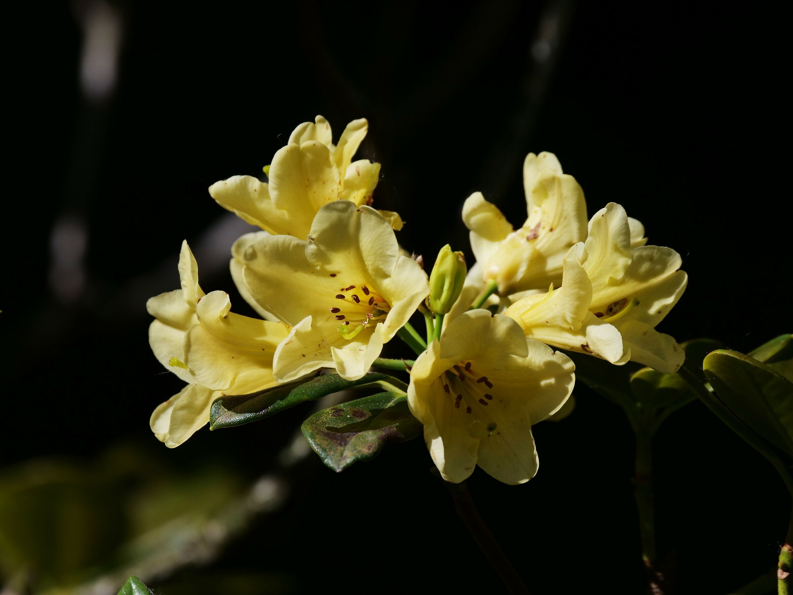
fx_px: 18327
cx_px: 396
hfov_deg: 2.5
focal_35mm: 800
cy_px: 298
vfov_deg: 1.9
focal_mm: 400
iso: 200
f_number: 8
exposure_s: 1/1000
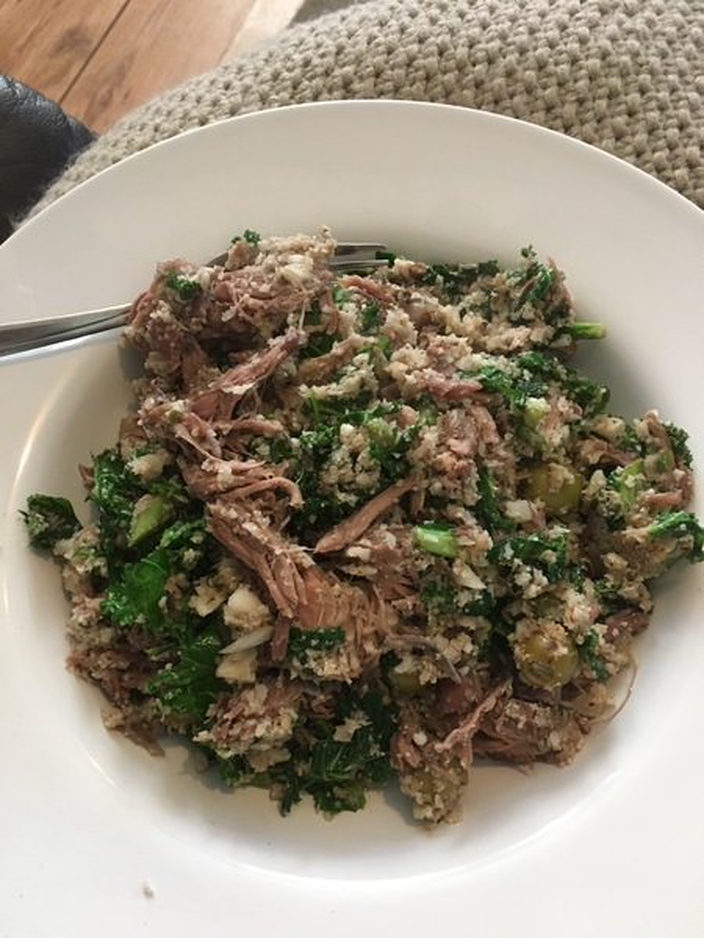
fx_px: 786
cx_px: 352
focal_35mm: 29
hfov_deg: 48.2
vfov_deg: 61.7
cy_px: 469
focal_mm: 4.15
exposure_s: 1/20
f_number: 2.2
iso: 200
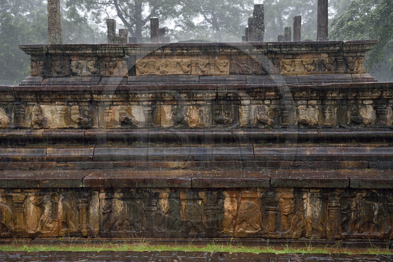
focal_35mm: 42
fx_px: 458
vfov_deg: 31.8
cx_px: 196
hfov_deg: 46.4
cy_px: 131
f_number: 4
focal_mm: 42
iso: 800
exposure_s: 1/100
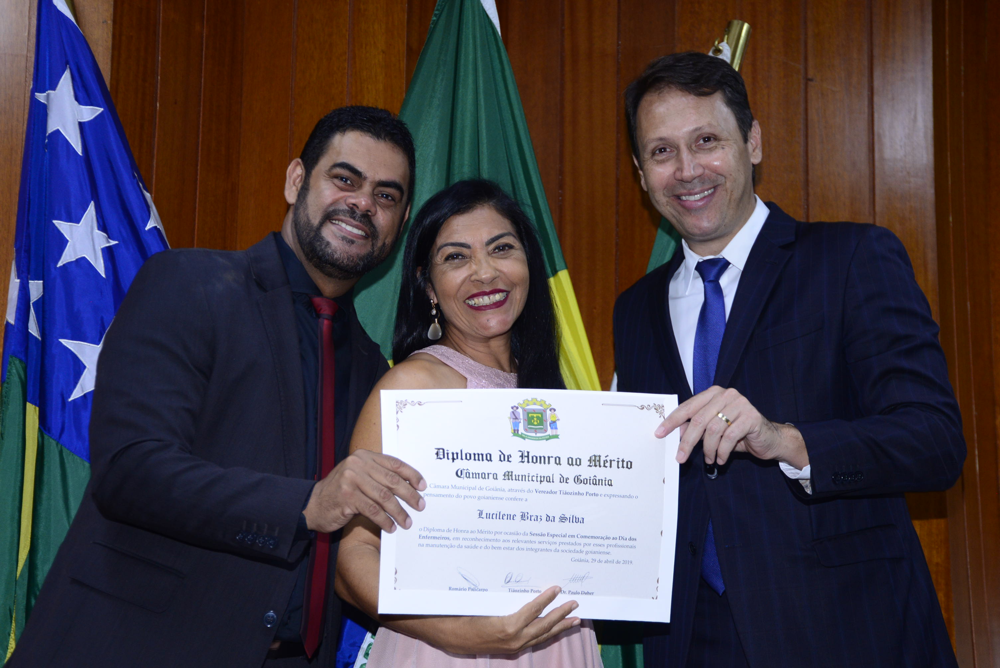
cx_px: 500
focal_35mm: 66
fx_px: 1834
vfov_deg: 20.6
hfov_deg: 30.5
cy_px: 334
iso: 1600
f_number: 5.6
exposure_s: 1/80
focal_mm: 66
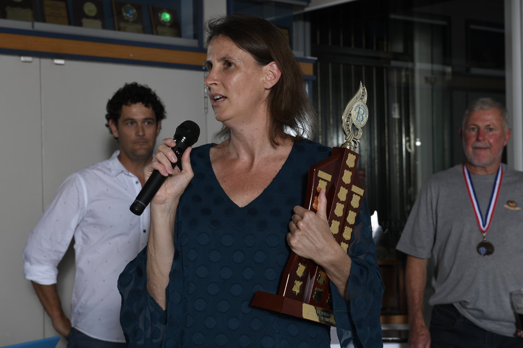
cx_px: 262
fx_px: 959
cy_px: 174
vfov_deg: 20.6
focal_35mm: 66
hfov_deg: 30.5
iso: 320
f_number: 9
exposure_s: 1/125
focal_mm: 66
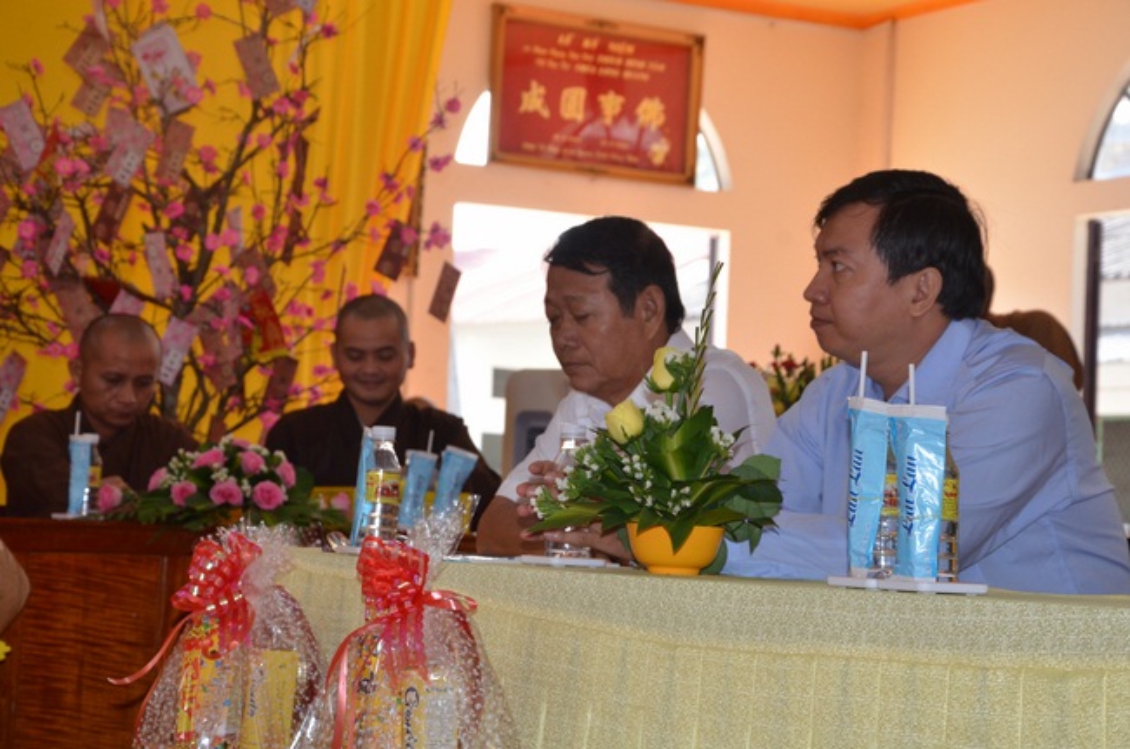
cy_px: 374
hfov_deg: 21.9
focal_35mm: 93
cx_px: 565
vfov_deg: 14.7
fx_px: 2914
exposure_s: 1/250
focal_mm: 62
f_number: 8
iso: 1000
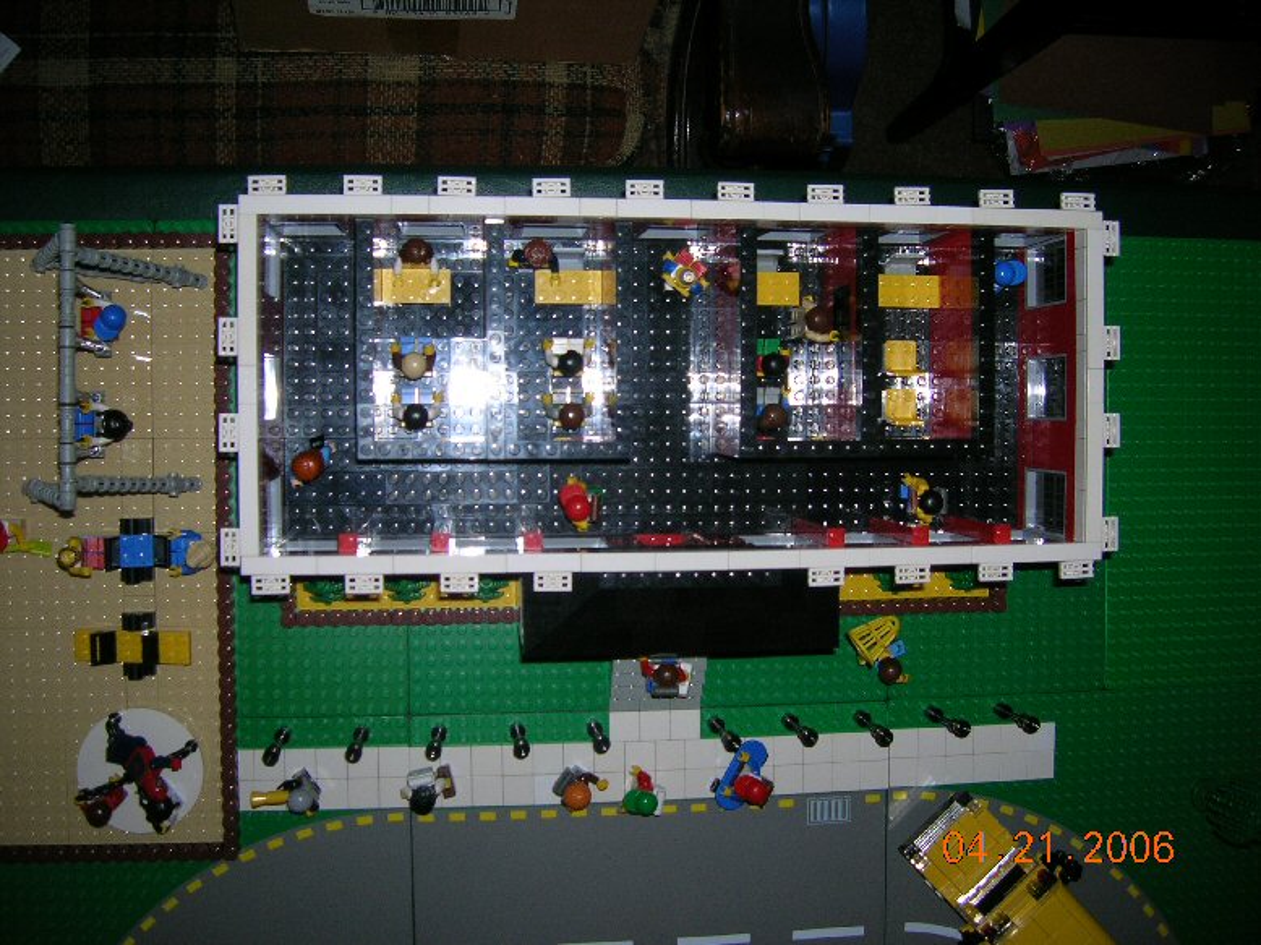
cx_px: 630
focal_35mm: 34
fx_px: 1238
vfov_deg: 41.8
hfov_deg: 54.0
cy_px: 472
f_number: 2.9
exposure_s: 1/60.1
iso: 50
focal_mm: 5.7
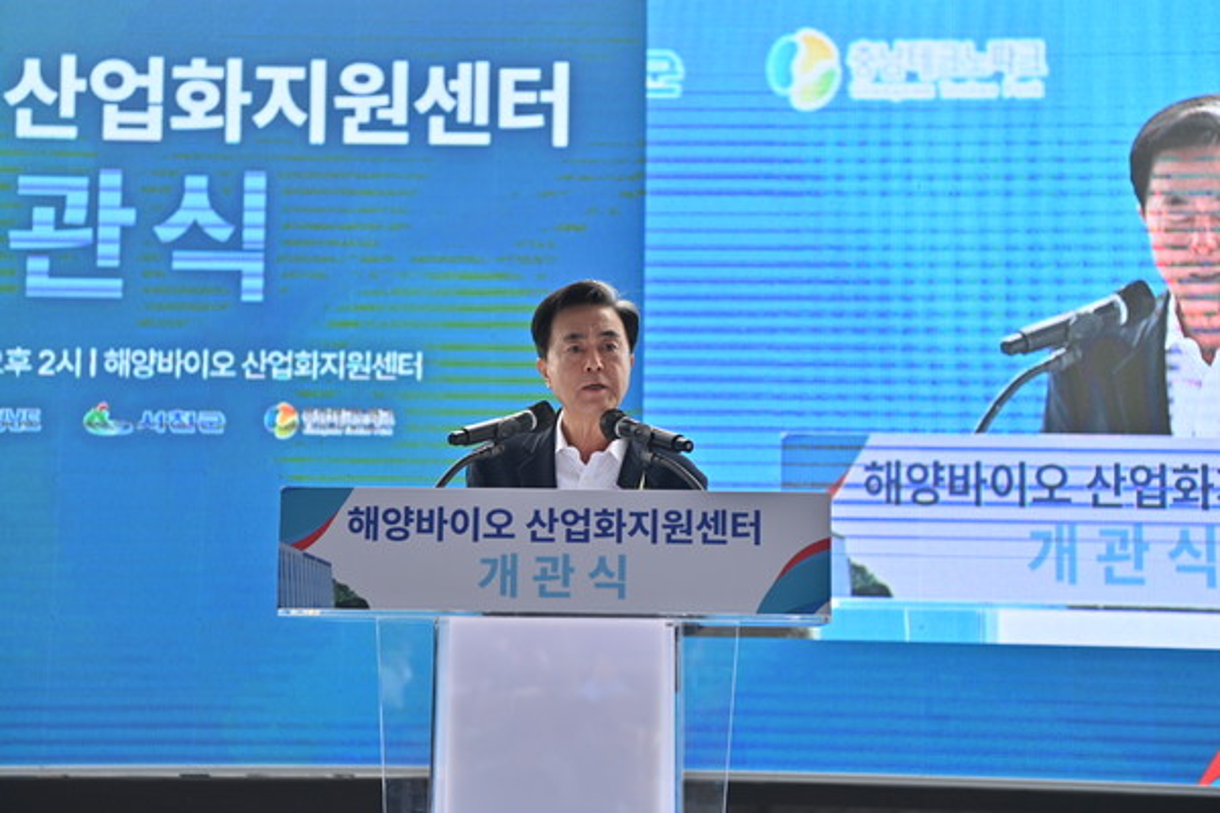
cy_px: 406
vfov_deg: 19.5
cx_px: 610
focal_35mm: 70
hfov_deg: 28.8
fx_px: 2372
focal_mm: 70
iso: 100
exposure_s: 1/250
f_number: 3.5
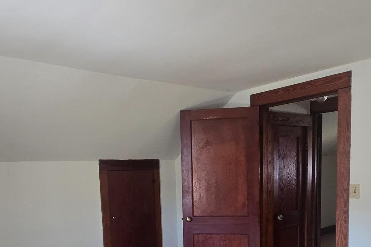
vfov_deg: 40.2
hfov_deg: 60.2
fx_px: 319
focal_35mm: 31
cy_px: 205
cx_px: 173
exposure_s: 1/60
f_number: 2.2
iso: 200
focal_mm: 2.2
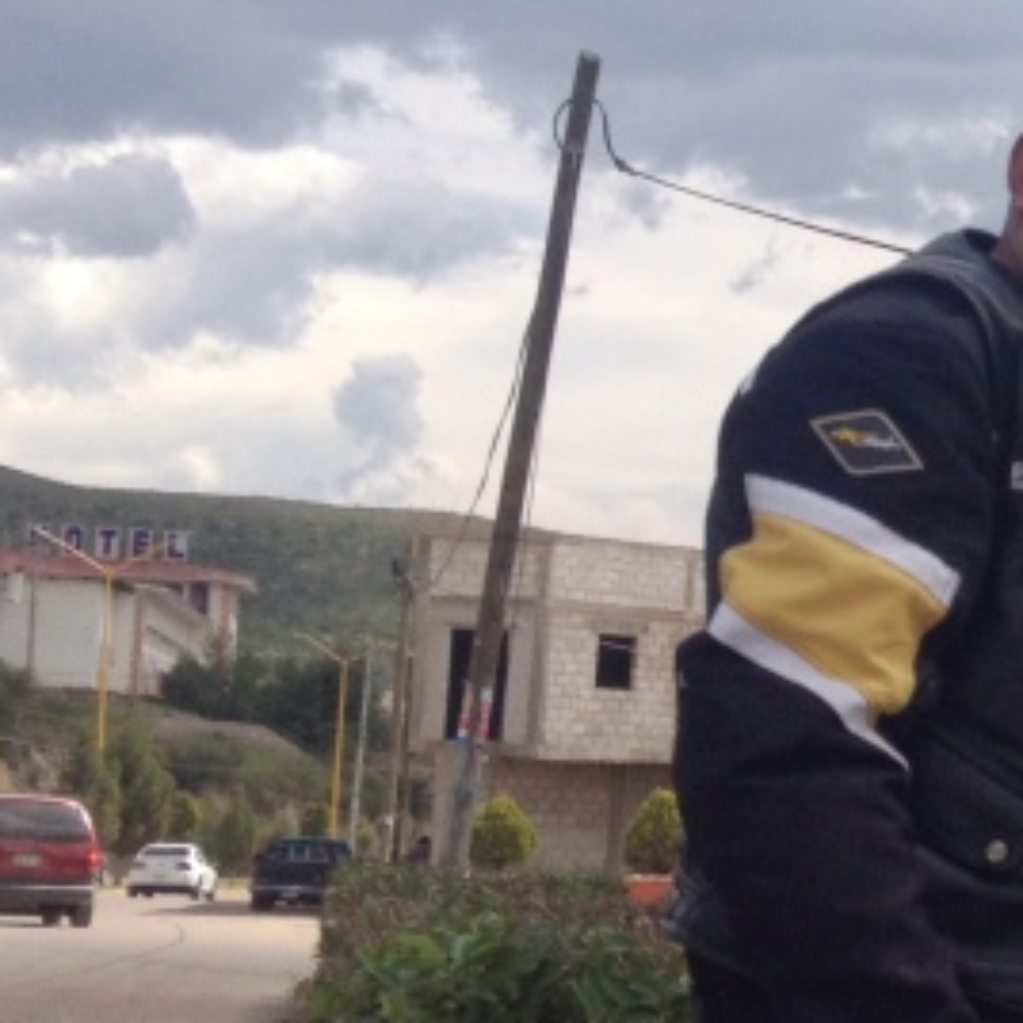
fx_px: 3945
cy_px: 569
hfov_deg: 13.3
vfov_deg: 14.8
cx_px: 1825
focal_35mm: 118
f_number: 2.4
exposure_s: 1/1255
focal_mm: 4.28
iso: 50
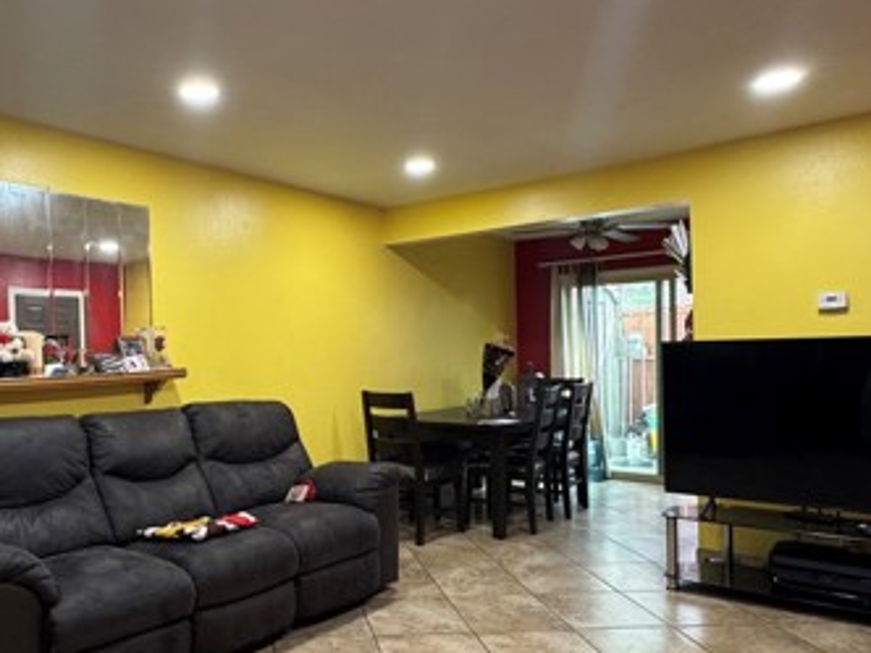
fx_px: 679
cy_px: 362
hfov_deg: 63.2
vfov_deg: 51.3
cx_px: 273
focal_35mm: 27
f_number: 2.2
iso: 250
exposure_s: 1/60
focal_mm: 2.22
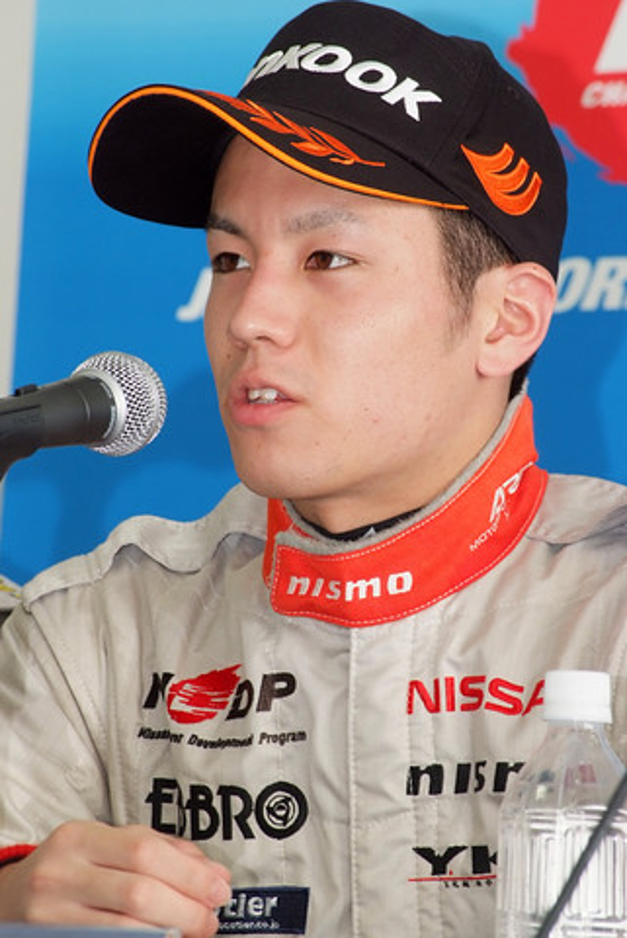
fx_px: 6465
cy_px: 469
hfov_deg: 5.6
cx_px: 314
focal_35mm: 248
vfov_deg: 8.3
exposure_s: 1/60
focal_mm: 165
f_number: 11
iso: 800
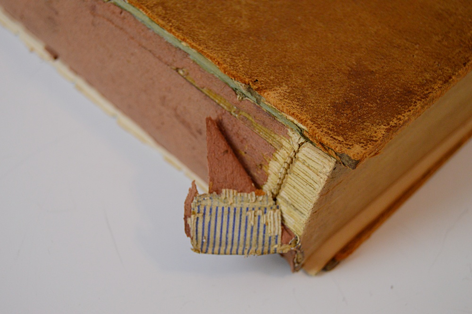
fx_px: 884
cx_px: 236
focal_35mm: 68
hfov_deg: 29.9
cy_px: 157
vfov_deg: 20.1
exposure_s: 1/60
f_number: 5.3
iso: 800
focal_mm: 45
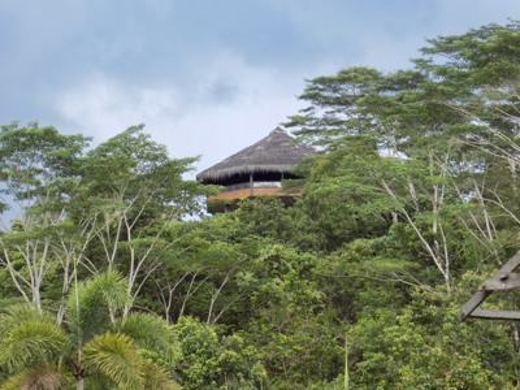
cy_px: 195
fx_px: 1607
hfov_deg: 18.4
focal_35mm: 107
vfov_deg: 13.8
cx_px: 260
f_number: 4.7
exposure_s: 1/30
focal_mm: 19.1
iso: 100
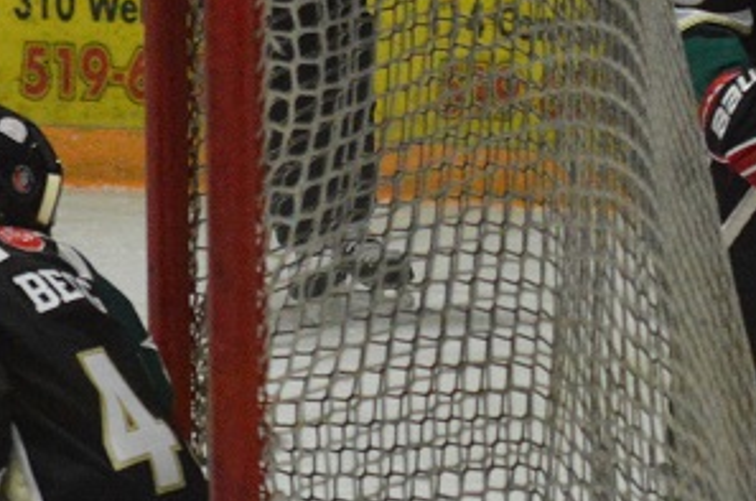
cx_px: 1144
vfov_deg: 3.7
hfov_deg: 5.5
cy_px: 224
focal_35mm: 369
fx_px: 7736
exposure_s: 1/800
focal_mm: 70
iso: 3200
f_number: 3.5
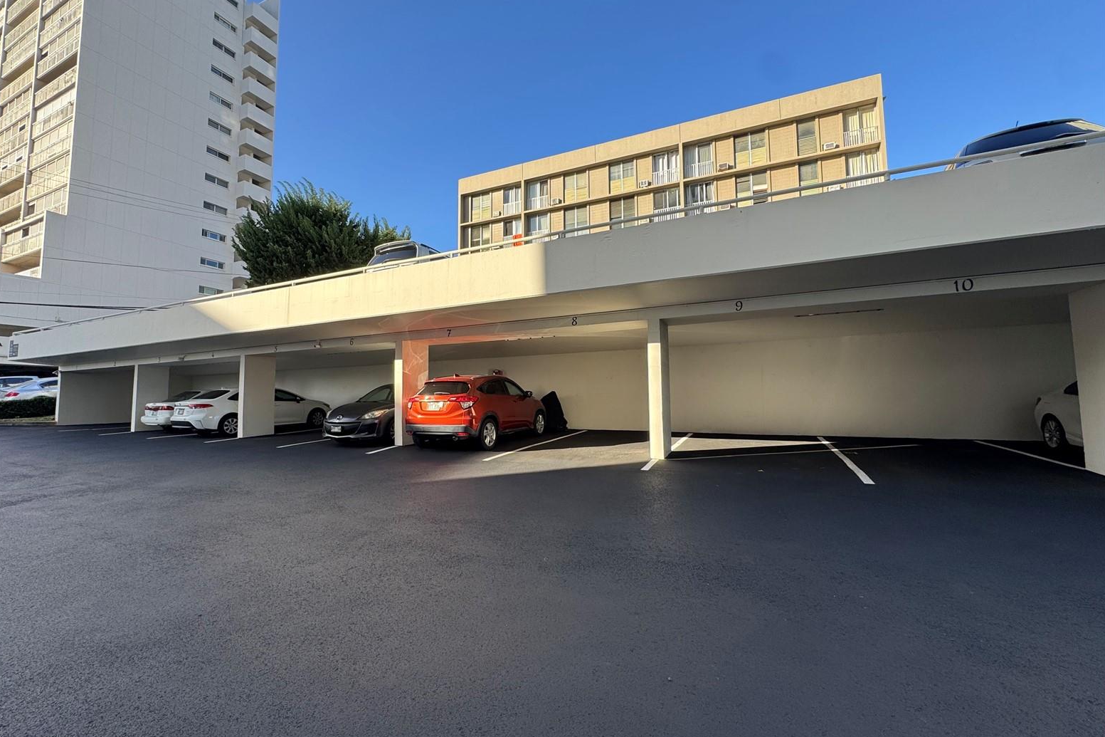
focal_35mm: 15
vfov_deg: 77.3
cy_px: 365
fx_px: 460
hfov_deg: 100.4
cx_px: 538
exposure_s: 1/416
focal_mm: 2.22
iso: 40
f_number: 2.2
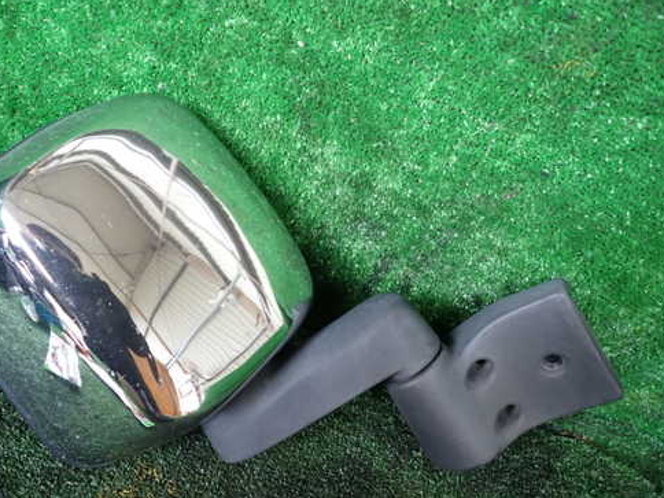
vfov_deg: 45.4
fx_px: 595
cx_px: 272
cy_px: 273
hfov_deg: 58.0
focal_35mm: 31
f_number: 2
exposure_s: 1/60
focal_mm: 4.5
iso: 200
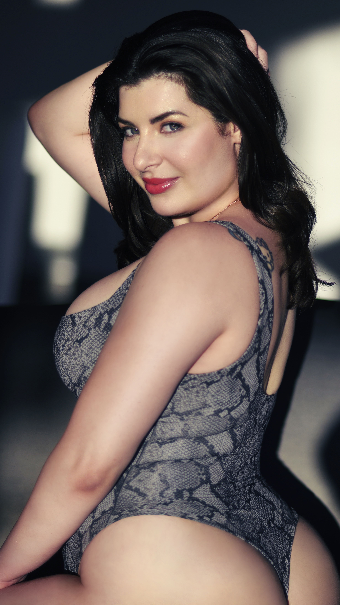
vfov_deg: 15.3
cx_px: 172
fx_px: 2253
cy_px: 290
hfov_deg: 8.6
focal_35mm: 141
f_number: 1.8
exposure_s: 1/3200
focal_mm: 85
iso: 100
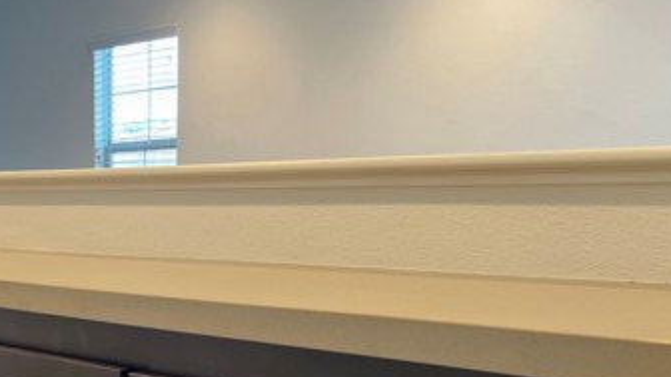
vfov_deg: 21.1
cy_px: 421
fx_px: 961
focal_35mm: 54
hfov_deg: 36.8
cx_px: 106
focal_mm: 5.7
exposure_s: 1/60
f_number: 1.5
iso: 64
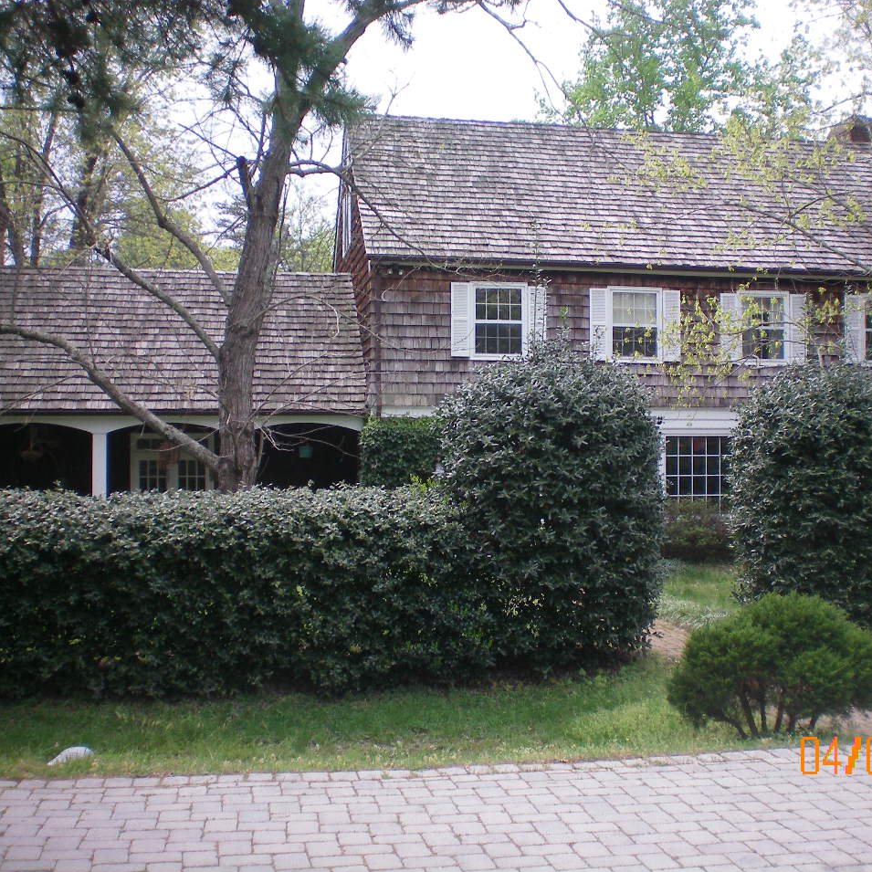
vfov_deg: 37.6
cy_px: 436
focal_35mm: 45
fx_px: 1282
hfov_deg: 37.3
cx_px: 554
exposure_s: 1/250
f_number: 3.1
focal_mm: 6.3
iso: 64
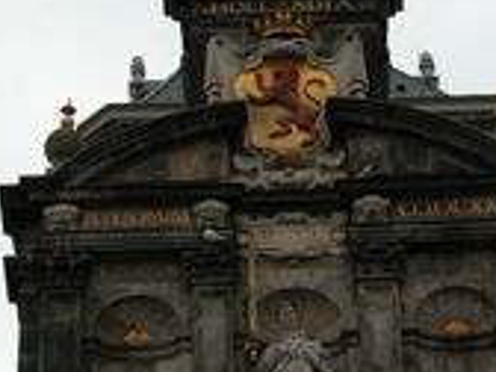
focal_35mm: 164
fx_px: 2350
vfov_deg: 9.1
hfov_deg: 12.0
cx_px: 266
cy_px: 186
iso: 100
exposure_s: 1/255
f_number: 6.6
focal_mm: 17.8
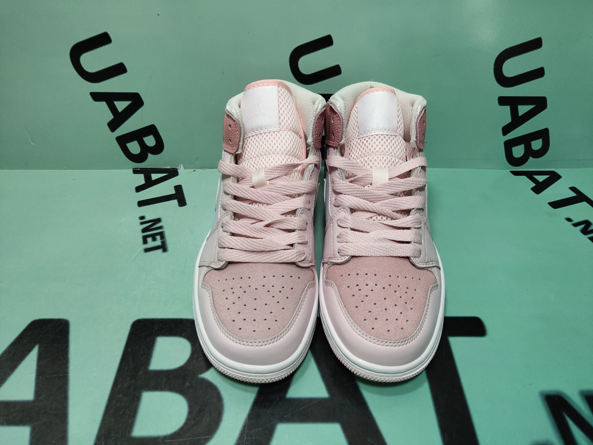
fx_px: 514
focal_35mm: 30
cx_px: 296
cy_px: 222
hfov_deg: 60.0
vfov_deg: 46.8
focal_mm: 4.35
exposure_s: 1/100
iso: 71
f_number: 1.79
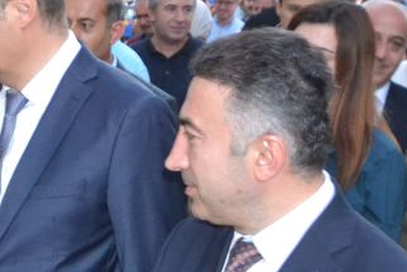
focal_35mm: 91
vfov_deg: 15.0
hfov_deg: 19.9
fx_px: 1030
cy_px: 192
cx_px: -169
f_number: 3.5
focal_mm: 18
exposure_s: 1/60
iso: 3200
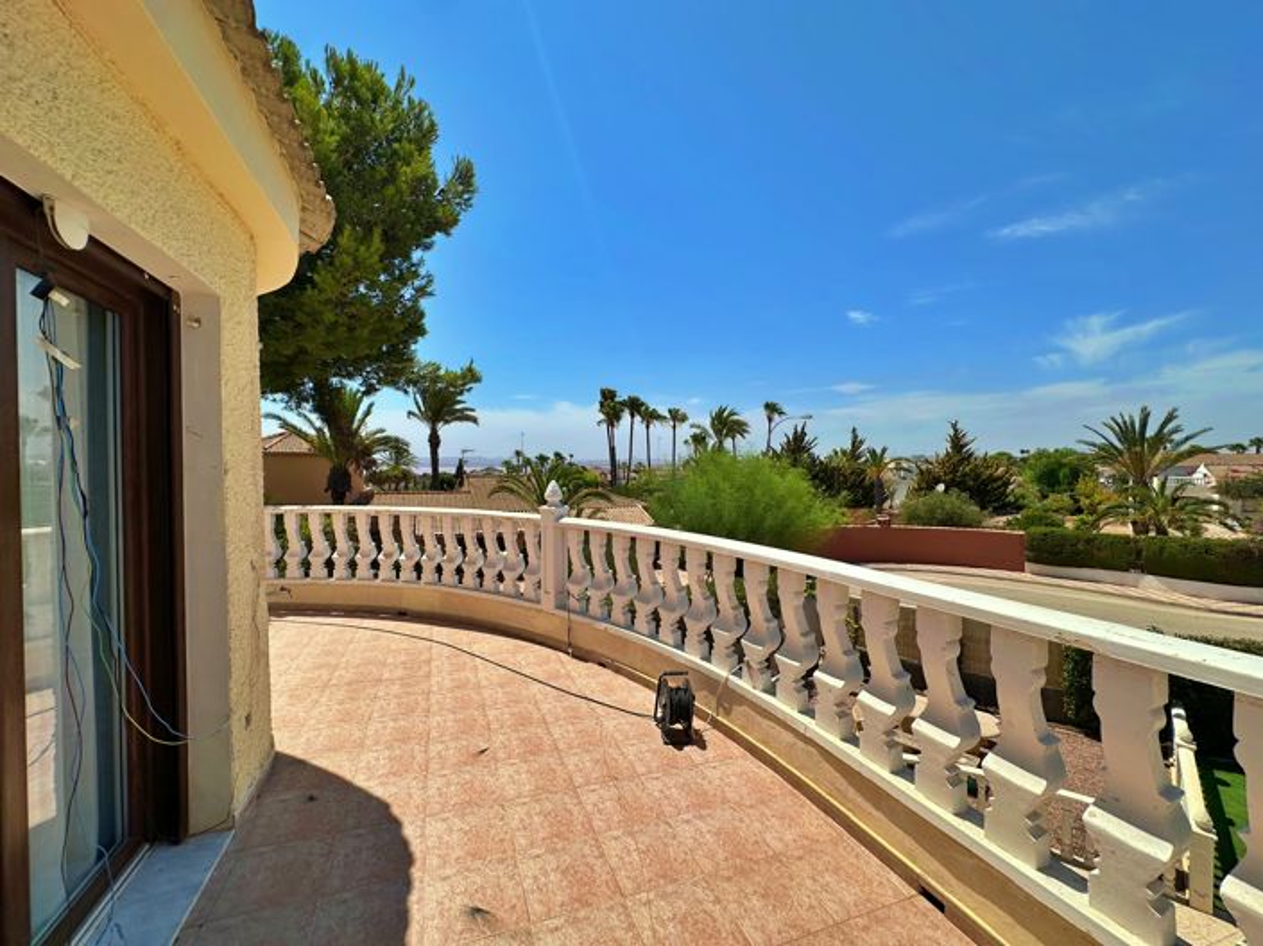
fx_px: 511
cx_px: 632
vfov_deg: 85.6
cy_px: 473
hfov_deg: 102.1
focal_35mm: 14
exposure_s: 1/3861
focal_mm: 2.22
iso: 50
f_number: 2.2
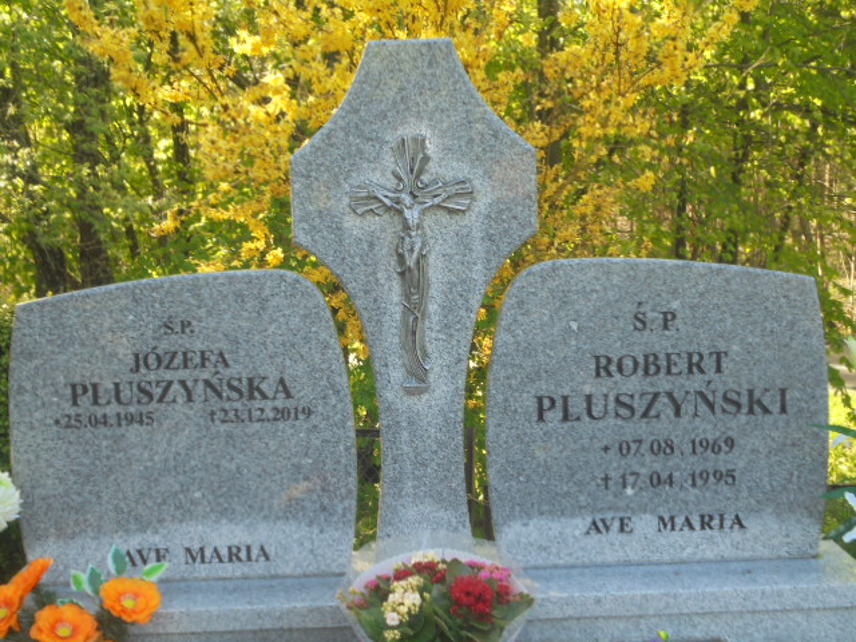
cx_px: 428
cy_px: 321
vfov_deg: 29.7
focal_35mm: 49
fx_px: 1212
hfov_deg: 38.9
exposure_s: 1/60
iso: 100
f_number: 4.8
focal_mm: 8.9
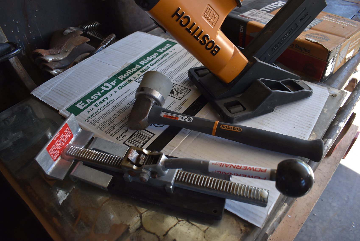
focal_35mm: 27
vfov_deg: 48.0
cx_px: 180
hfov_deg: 67.3
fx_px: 270
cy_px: 120
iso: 450
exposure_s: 1/250
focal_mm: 18
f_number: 3.5
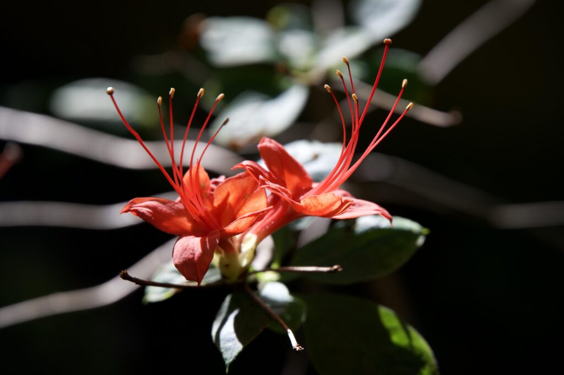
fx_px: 3131
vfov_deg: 6.9
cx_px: 282
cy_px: 188
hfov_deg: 10.3
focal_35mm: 200
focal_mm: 200
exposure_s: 1/500
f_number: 6.3
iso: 400
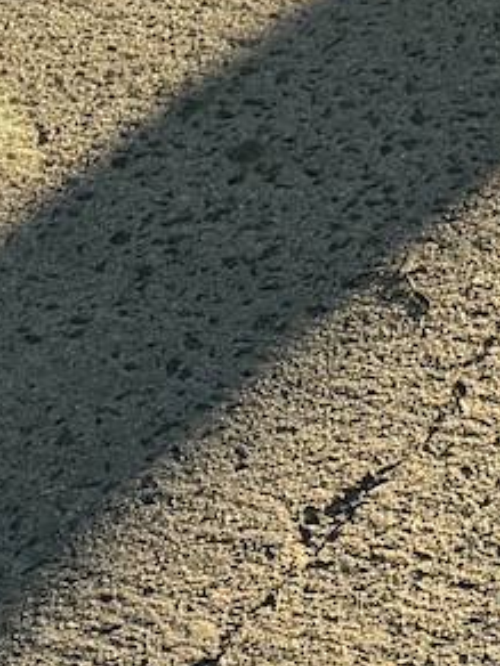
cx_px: 1226
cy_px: -1090
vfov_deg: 10.3
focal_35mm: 158
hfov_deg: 8.5
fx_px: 3043
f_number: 1.78
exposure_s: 1/938
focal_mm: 6.76
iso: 80
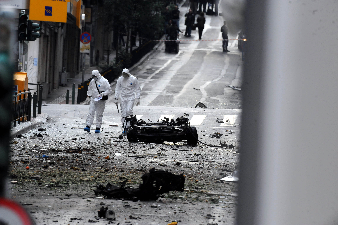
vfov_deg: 2.7
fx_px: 4691
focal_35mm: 500
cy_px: 112
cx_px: 169
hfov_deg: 4.1
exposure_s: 1/250
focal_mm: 500
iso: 2000
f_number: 9
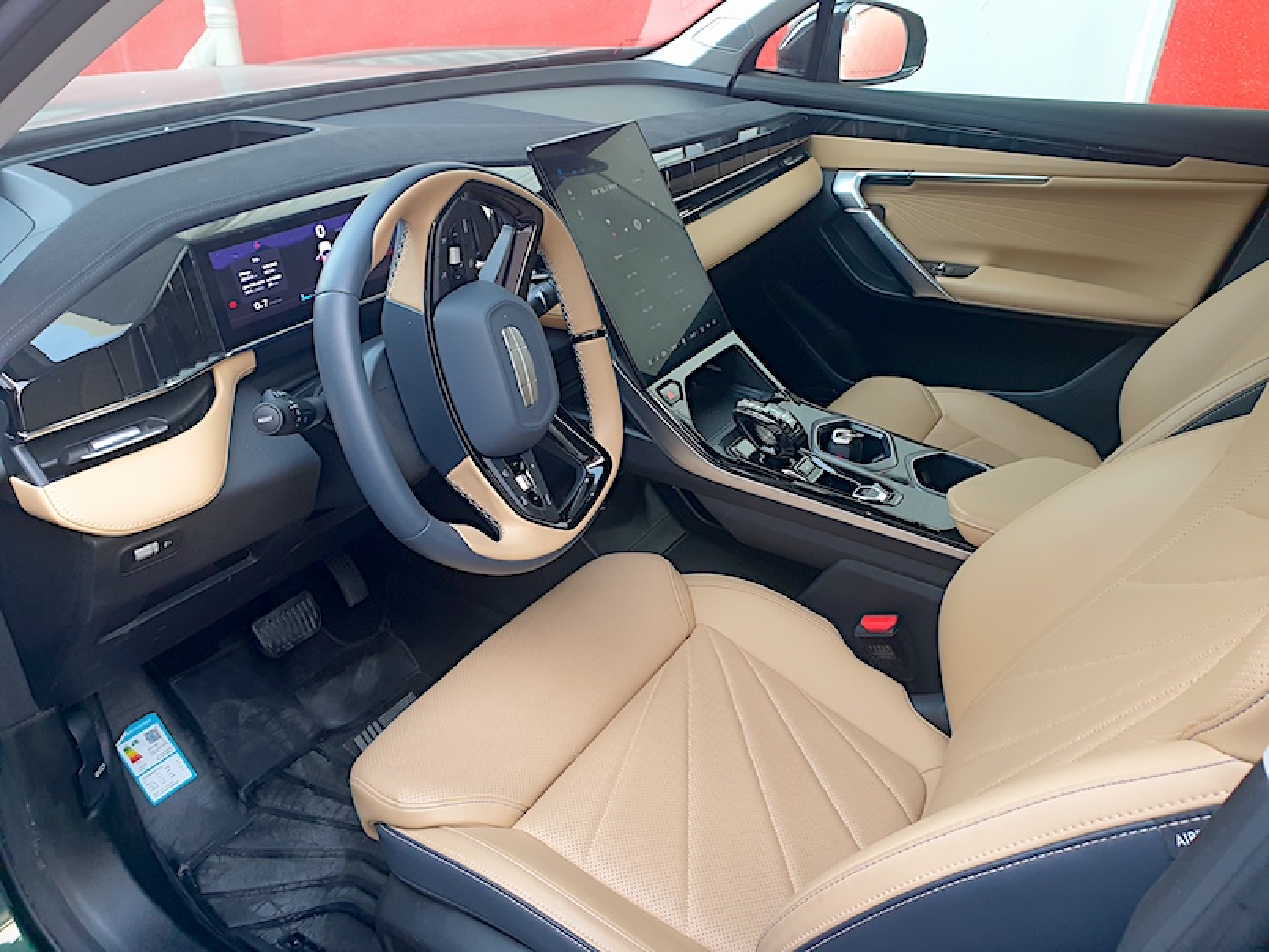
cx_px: 634
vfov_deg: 53.1
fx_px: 953
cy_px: 476
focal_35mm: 26
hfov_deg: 67.3
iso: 125
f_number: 2.4
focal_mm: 4.3
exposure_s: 1/50
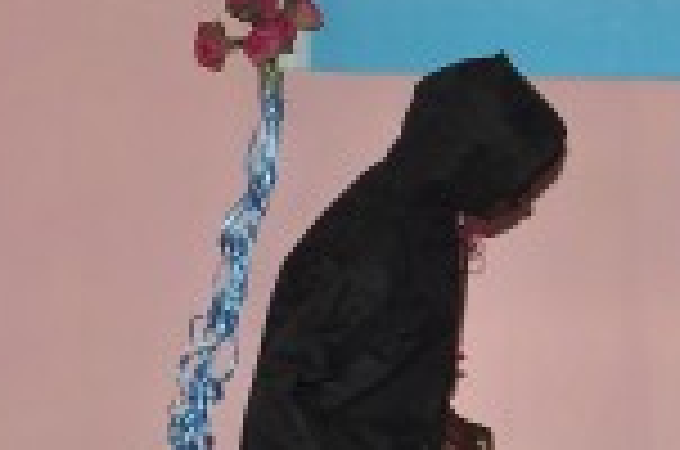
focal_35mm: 203
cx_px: 928
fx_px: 3826
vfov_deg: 6.7
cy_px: 72
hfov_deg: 9.9
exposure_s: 1/160
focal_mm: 34
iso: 320
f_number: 6.3
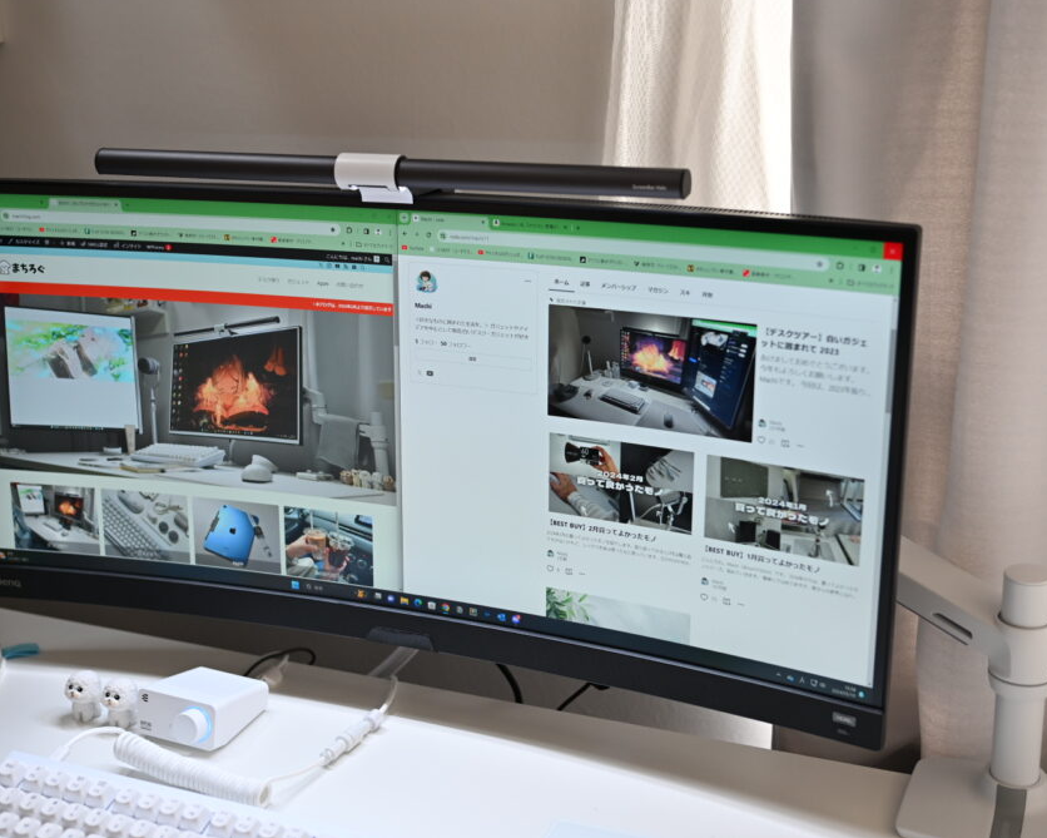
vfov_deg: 32.8
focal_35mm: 46
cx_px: 540
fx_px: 1426
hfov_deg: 40.3
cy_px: 411
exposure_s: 1/250
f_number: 2.8
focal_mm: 40
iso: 400
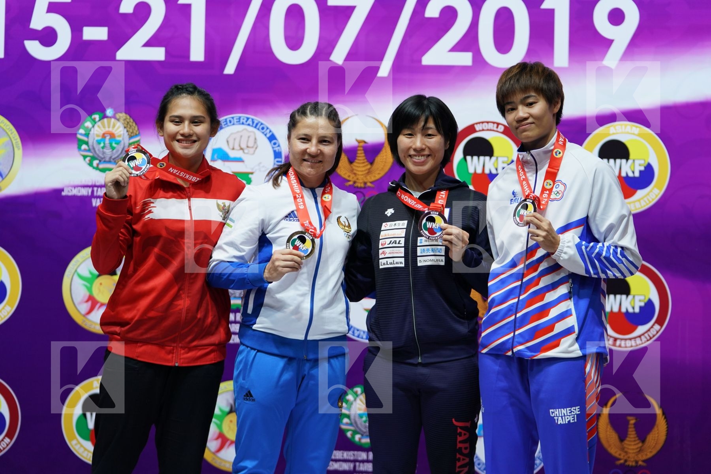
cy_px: 237
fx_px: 2054
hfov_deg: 19.6
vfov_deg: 13.2
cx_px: 356
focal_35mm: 104
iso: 640
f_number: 2.8
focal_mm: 104
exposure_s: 1/250
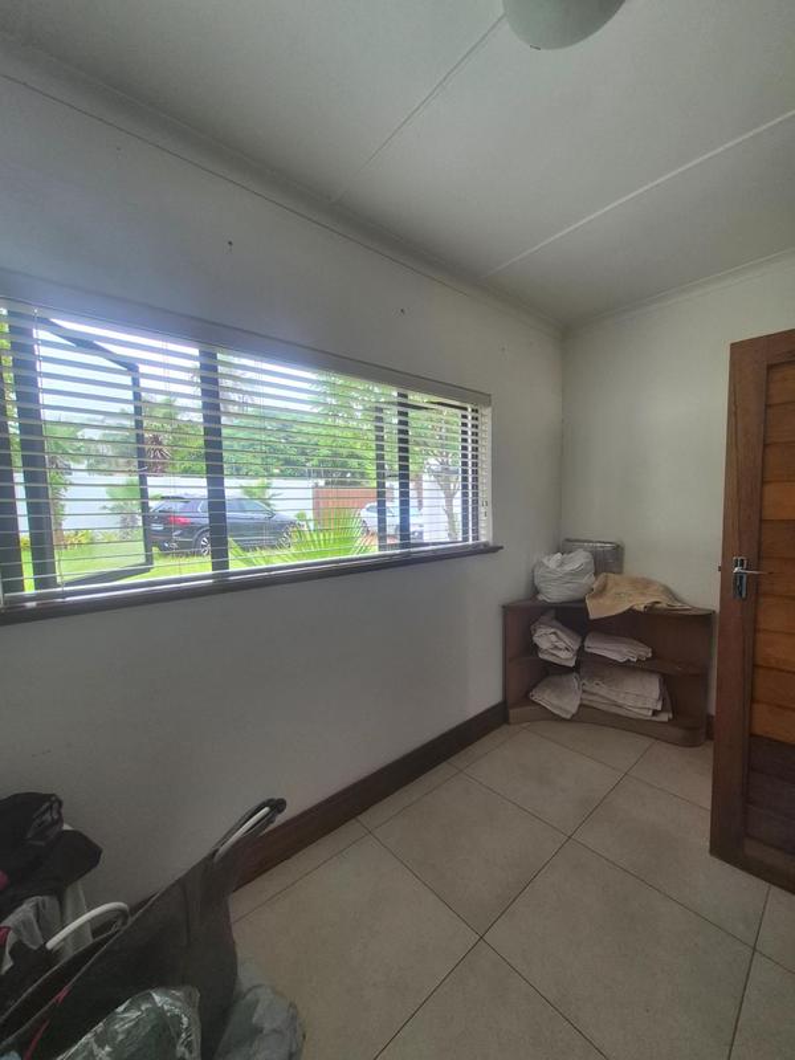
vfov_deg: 106.2
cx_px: 398
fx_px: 398
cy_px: 530
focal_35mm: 13
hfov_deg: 89.9
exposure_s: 1/50
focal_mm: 1.74
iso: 64
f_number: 2.2
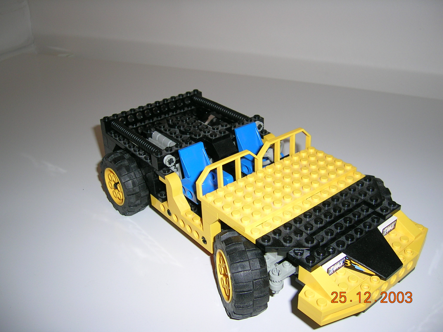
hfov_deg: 52.6
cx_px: 222
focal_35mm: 35
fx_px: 448
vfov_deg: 40.7
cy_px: 166
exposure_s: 1/60.1
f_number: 2.8
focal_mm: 5.4
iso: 50
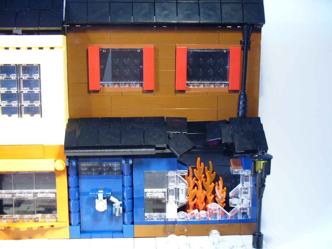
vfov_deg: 27.0
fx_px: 518
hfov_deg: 35.5
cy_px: 124
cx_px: 166
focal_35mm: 54
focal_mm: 8.9
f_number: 3.1
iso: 200
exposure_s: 1/20
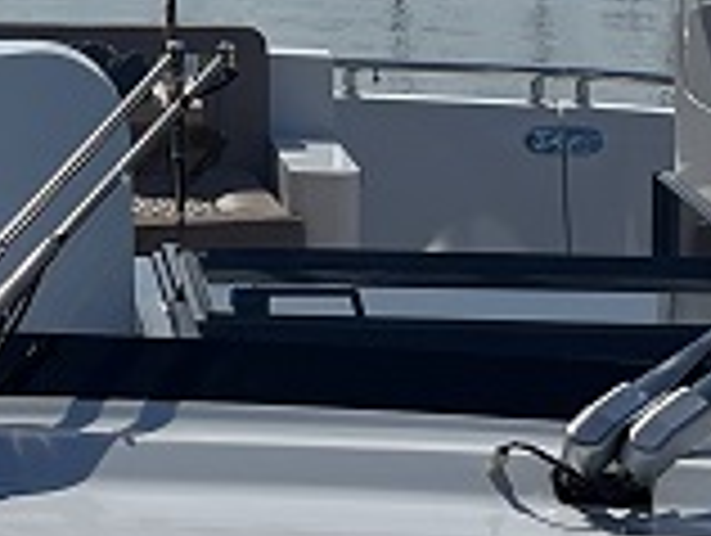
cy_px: -338
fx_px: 3456
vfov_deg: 8.6
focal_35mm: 168
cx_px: 32
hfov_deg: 11.6
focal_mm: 5.1
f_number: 1.6
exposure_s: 1/10870
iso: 50
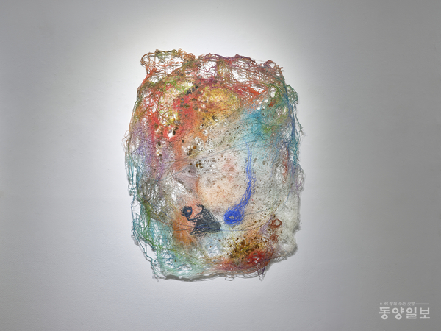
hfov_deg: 42.9
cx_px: 220
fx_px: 561
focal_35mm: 44
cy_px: 166
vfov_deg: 32.9
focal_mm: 55.2
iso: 100
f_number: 9
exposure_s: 1/5
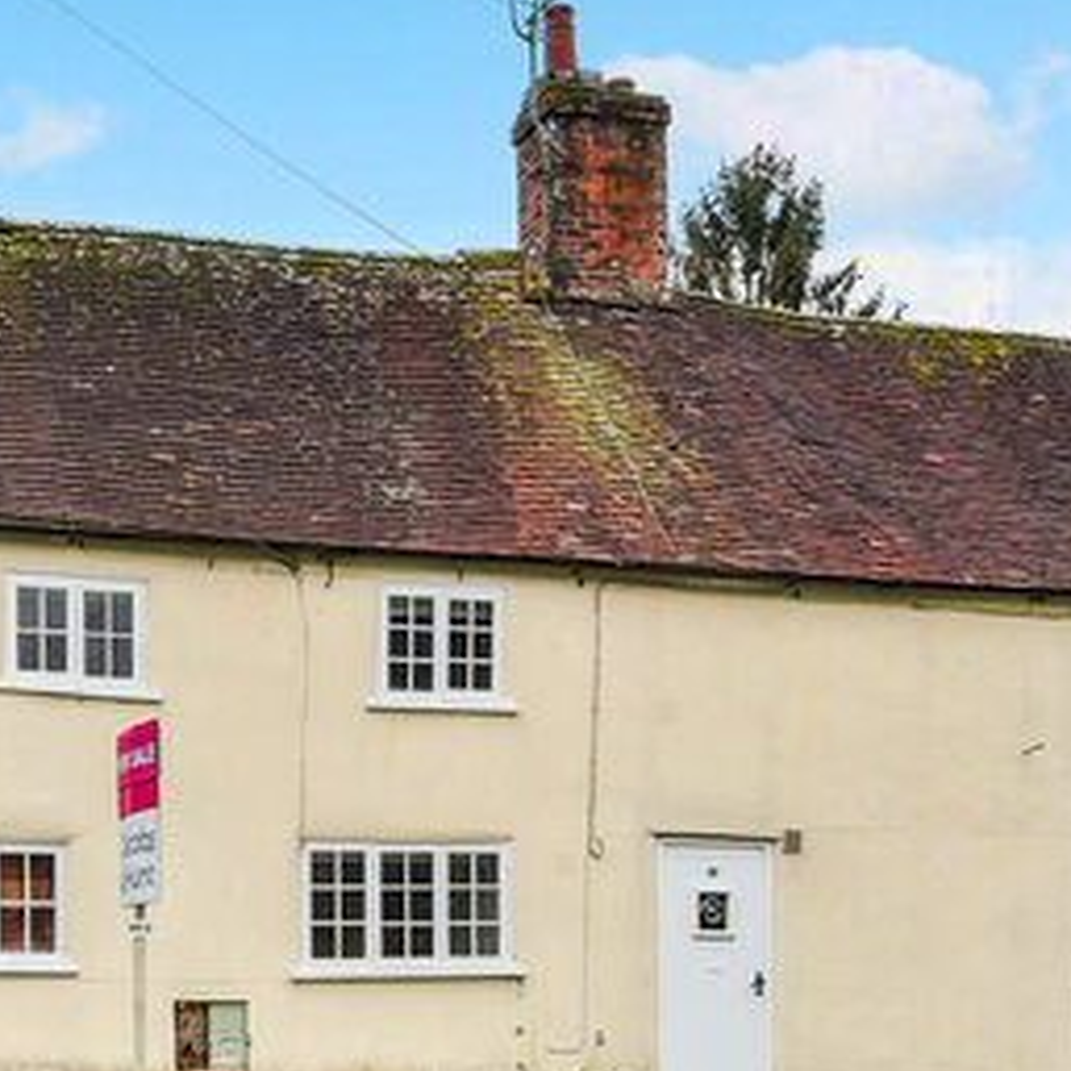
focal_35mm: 51
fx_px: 1785
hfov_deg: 32.3
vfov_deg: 33.1
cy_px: 729
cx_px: 175
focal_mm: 22
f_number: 9
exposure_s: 1/200
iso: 250
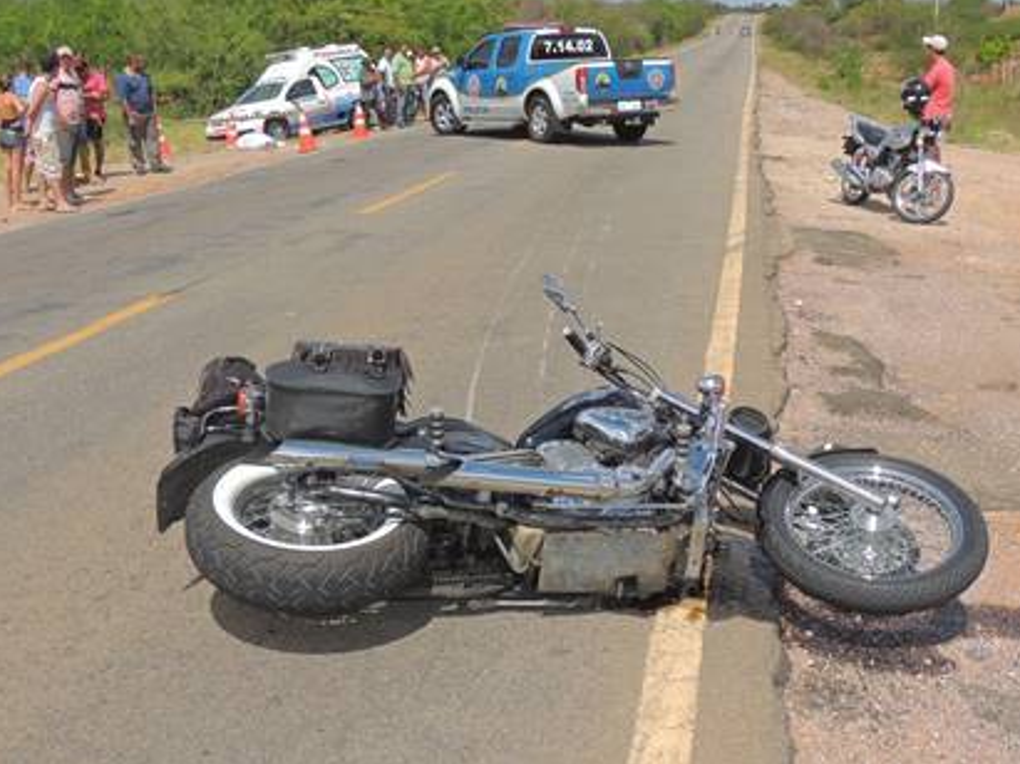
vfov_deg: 31.5
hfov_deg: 41.2
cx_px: 494
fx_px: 1355
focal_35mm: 46
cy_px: 365
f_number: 3.4
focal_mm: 7.6
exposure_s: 1/1600
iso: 100
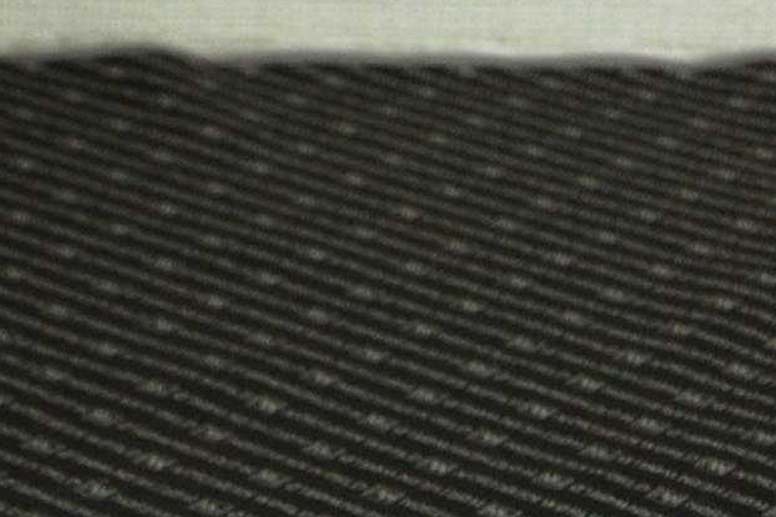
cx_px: -887
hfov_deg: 9.9
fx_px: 4094
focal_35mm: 190
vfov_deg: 7.0
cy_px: -498
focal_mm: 26
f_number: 5.6
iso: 360
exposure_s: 1/125
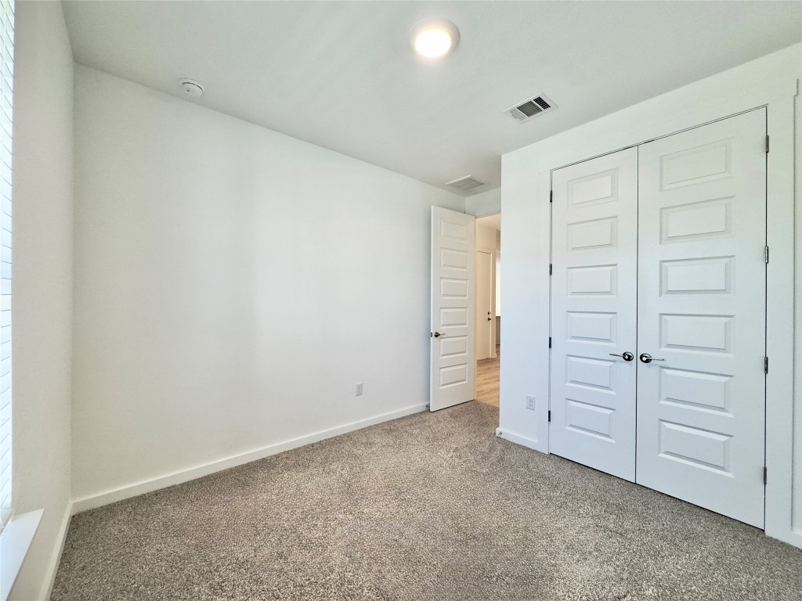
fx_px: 324
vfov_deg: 85.7
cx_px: 401
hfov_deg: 102.1
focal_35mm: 14
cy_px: 300
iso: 160
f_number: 2.2
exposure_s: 1/120
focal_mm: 2.22
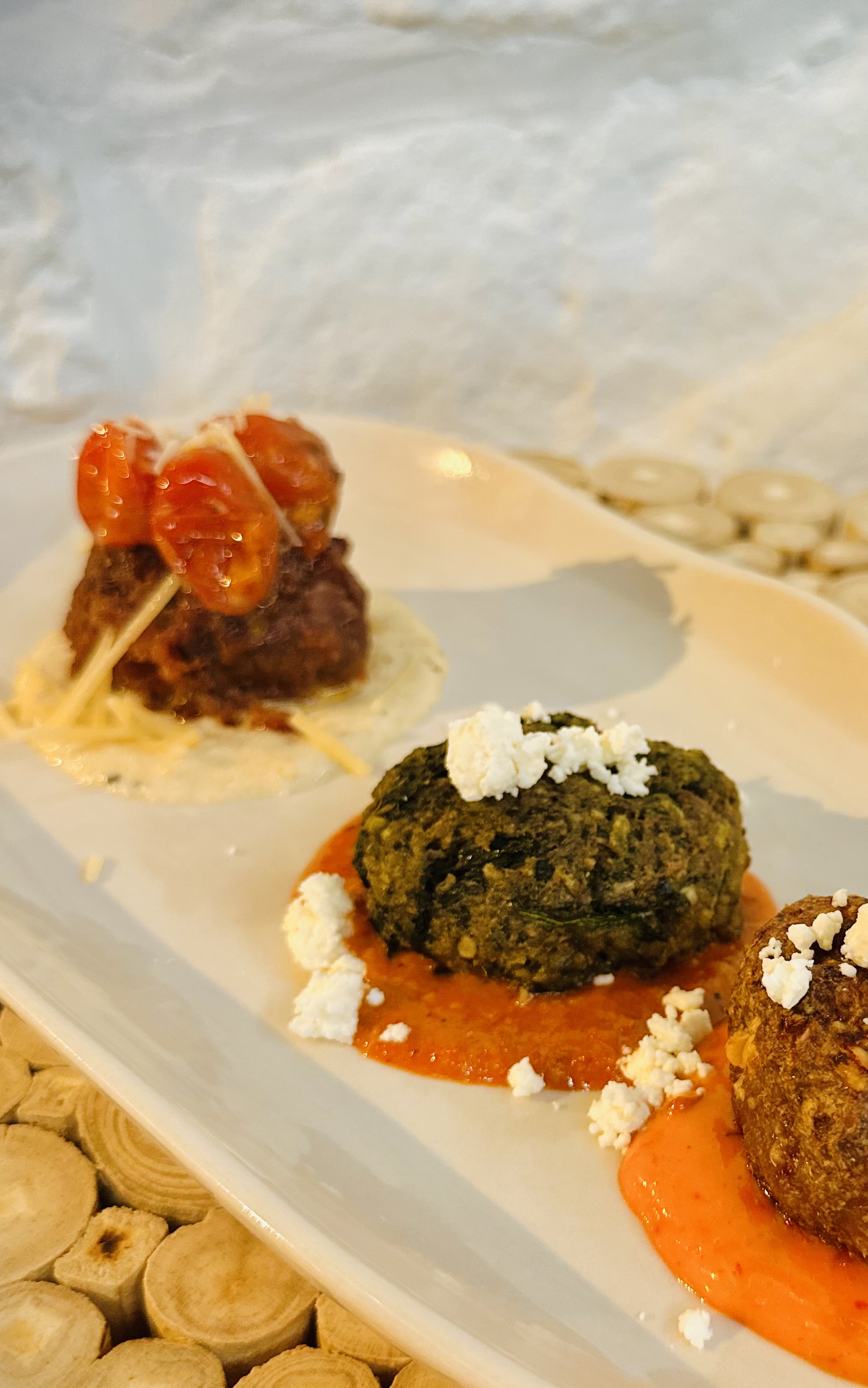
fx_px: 1514
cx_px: 656
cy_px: 784
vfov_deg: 49.1
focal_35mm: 40
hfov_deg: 31.4
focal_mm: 6.86
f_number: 1.78
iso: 250
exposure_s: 1/60
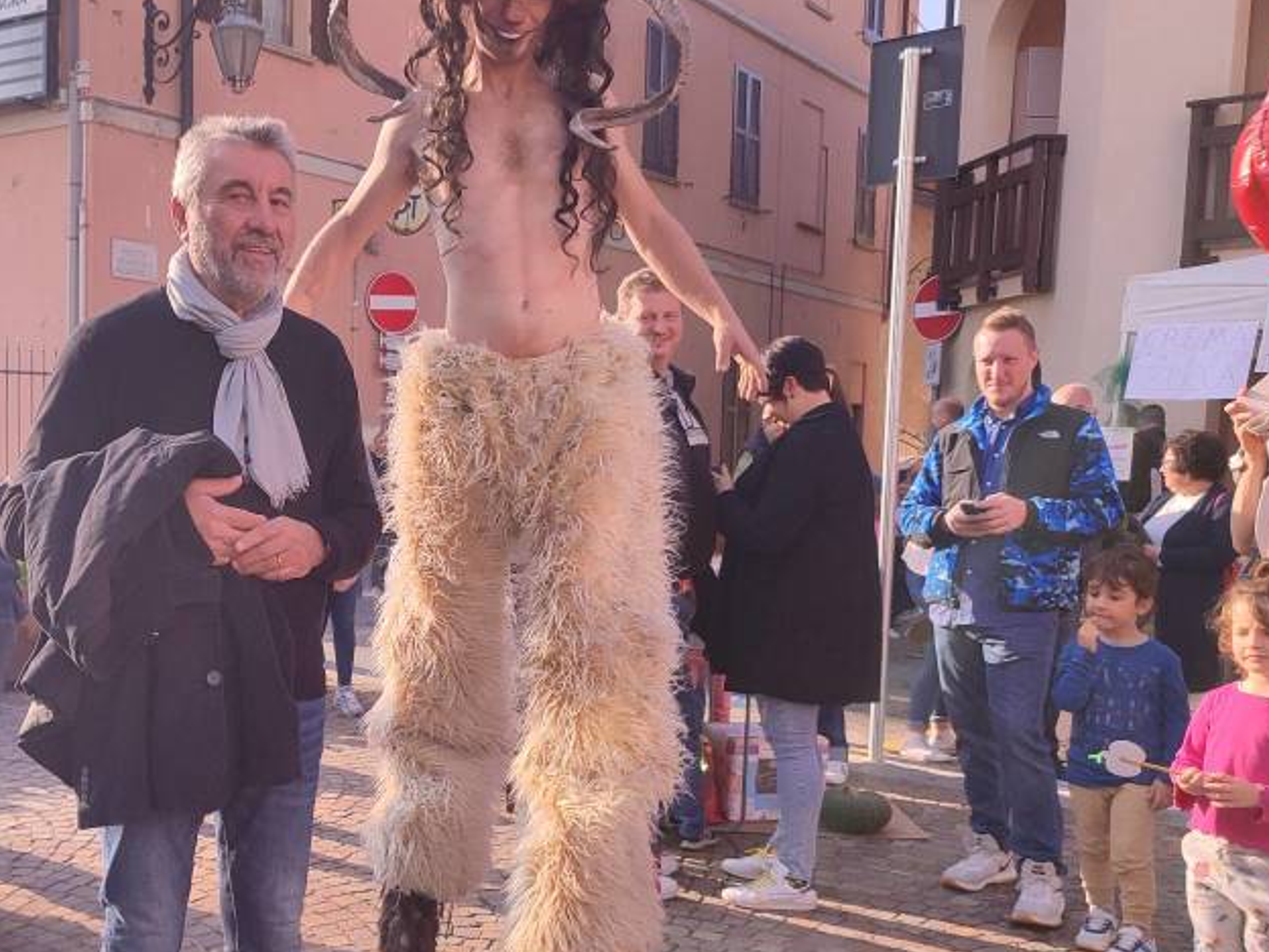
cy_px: 612
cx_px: 386
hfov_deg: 44.8
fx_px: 1503
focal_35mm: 41
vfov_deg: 34.9
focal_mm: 6.04
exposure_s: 1/411
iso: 50
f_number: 1.9
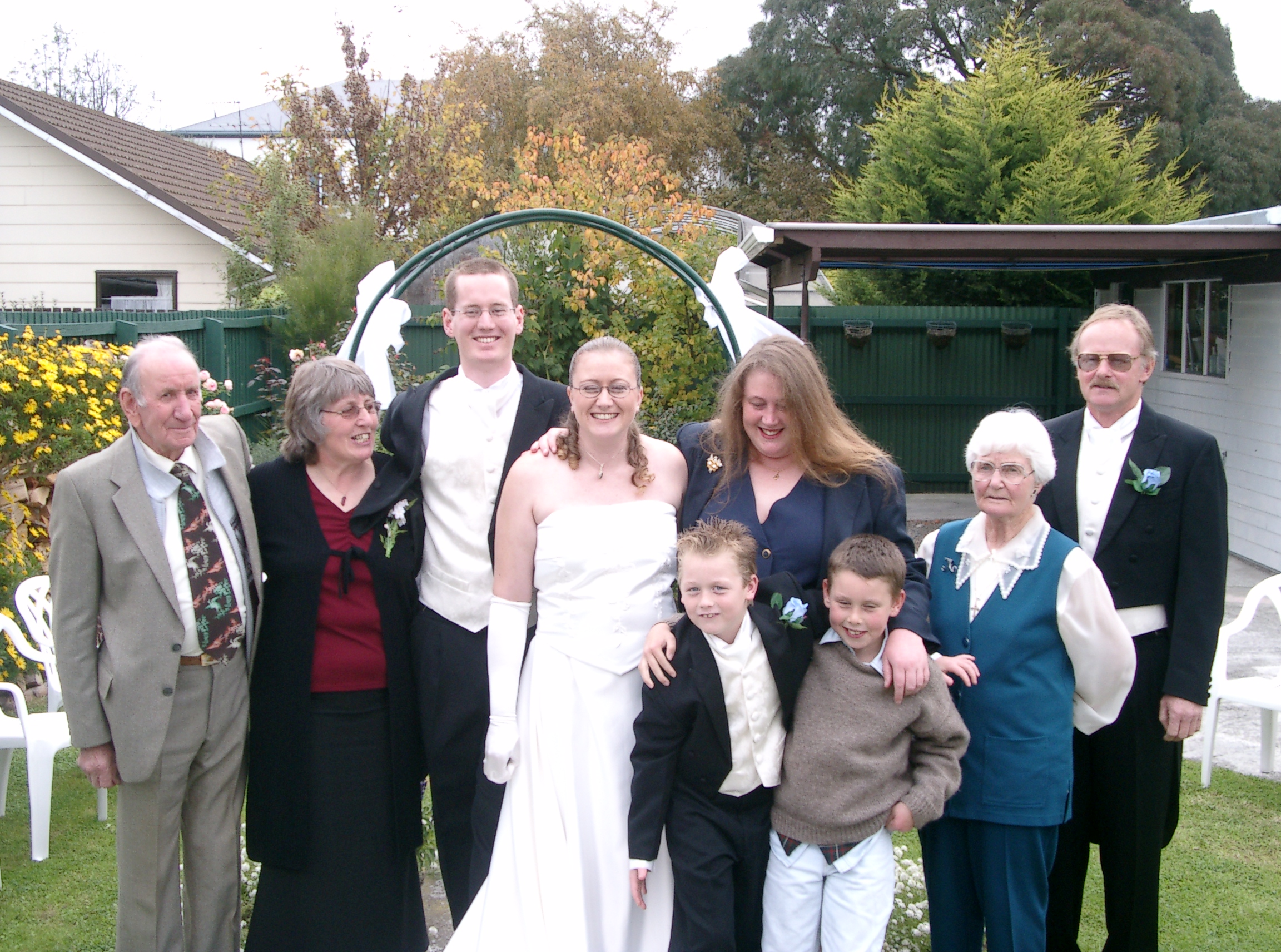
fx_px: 1844
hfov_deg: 38.3
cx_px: 640
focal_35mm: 50
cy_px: 476
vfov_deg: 28.9
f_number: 3
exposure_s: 1/160
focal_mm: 10.2
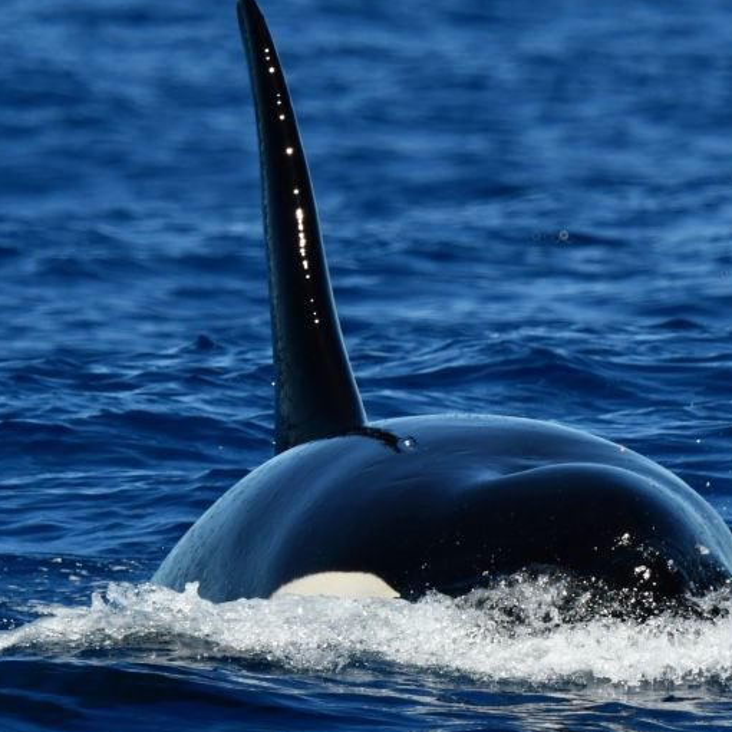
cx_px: 431
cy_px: 355
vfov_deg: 1.8
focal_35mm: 999
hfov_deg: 1.8
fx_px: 23900
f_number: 8
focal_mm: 500
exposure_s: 1/2000
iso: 400
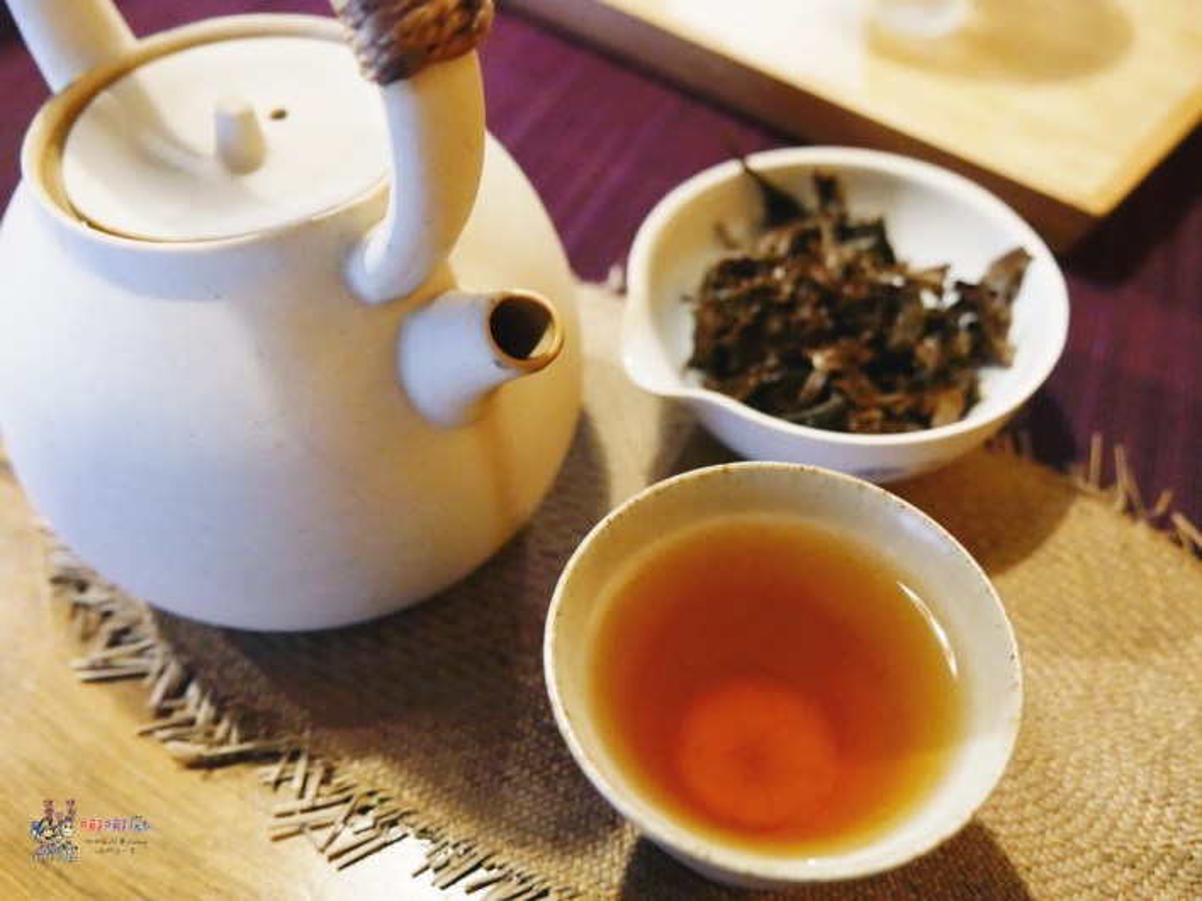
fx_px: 1181
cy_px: 450
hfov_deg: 54.0
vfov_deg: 41.8
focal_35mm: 34
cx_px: 601
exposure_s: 1/40
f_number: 3.7
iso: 3200
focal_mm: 17
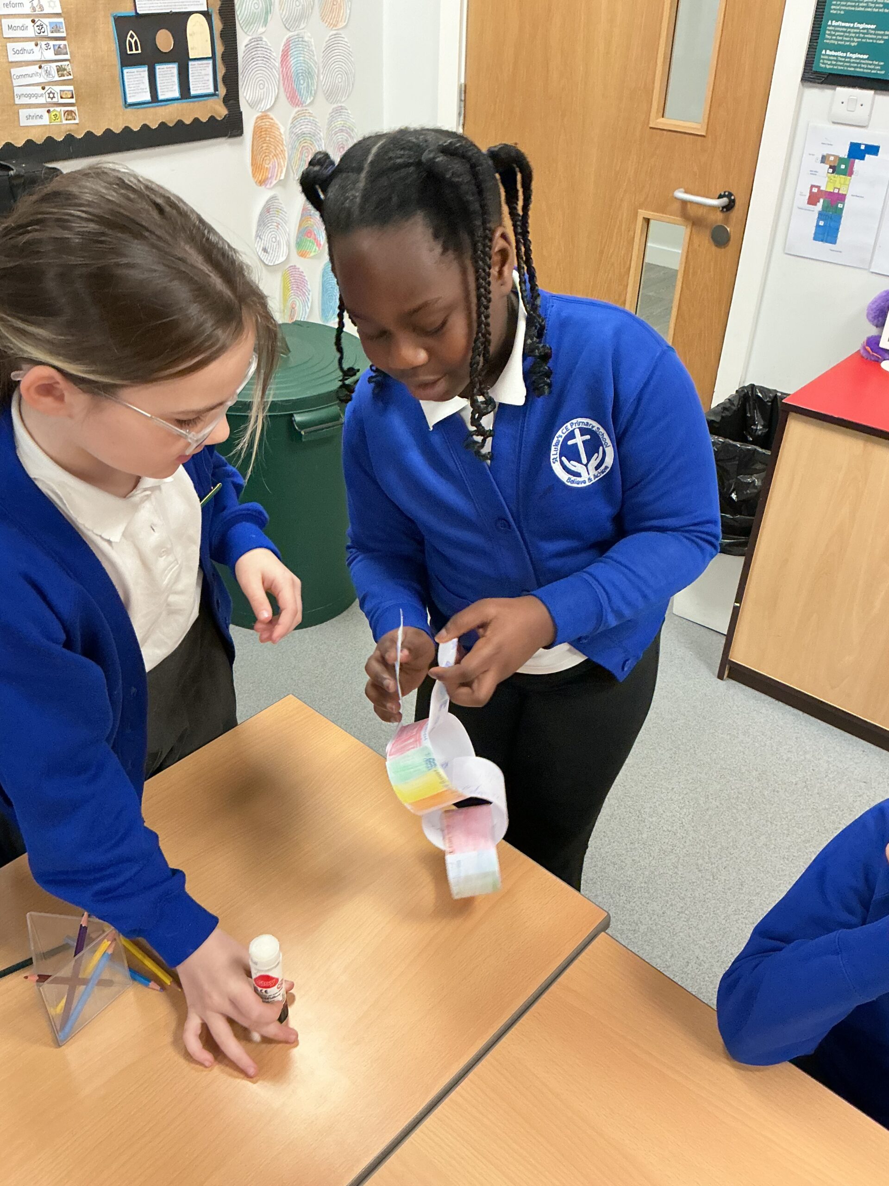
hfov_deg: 48.2
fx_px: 993
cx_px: 444
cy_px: 593
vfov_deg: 61.7
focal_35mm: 29
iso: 200
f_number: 1.8
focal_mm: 3
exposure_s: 1/60
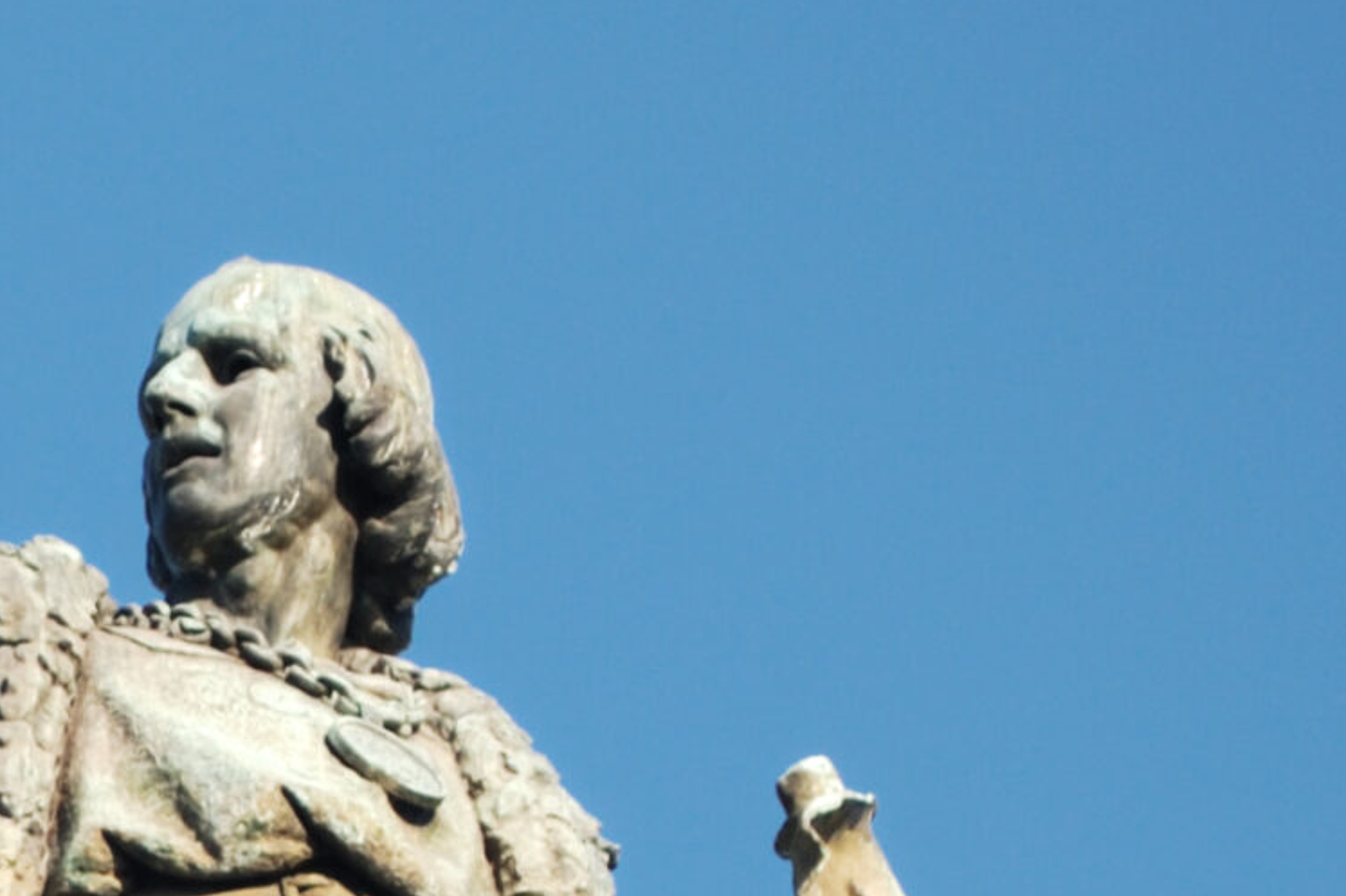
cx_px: -335
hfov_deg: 2.7
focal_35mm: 771
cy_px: 1062
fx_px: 28807
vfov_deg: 1.8
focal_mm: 150
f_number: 8
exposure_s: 1/320
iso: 200
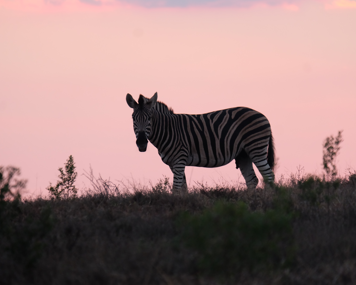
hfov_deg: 5.3
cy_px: 142
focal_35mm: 367
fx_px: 3867
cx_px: 175
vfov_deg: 4.2
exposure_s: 1/125
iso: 1250
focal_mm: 216.9
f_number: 6.7
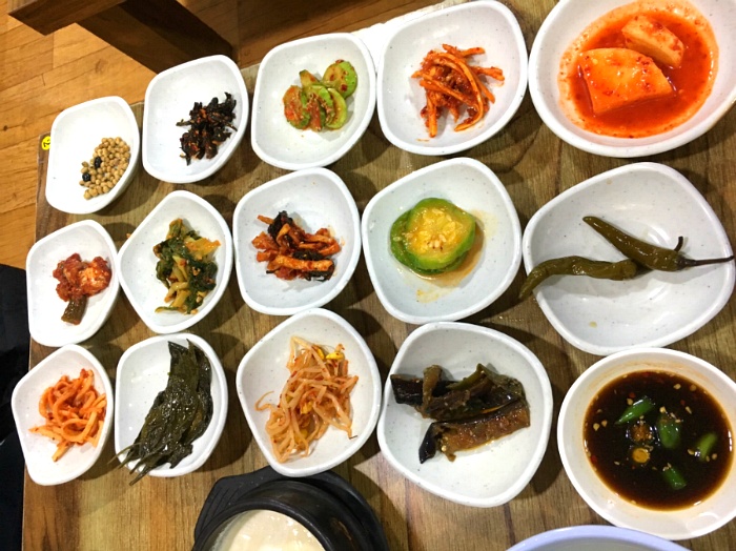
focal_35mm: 29
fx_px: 616
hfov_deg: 61.7
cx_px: 368
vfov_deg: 48.2
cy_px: 276
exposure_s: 1/30
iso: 125
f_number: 2.2
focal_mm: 4.15
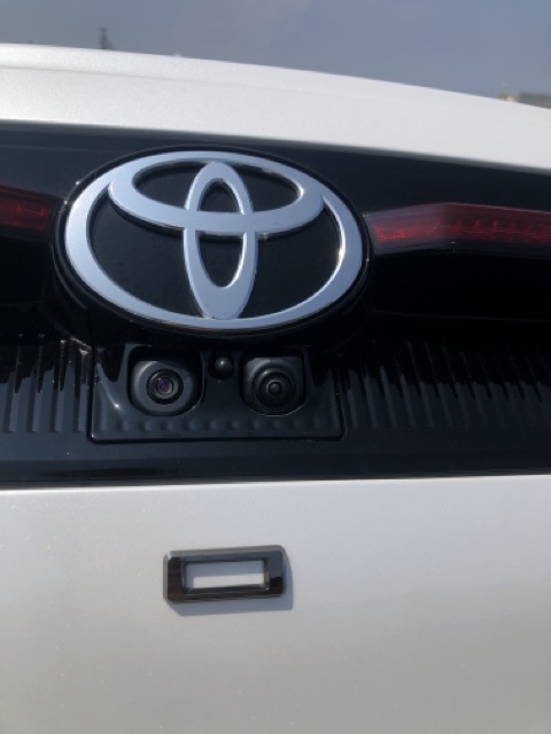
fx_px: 594
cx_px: 276
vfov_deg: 63.4
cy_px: 367
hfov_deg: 49.7
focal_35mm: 28
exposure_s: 1/4367
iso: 25
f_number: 1.8
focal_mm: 3.99
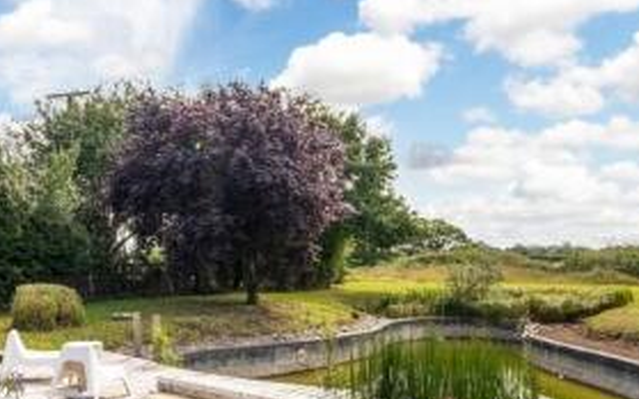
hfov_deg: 51.2
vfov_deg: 34.9
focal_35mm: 36
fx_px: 627
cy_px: 274
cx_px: 142
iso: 160
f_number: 9
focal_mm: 9.9
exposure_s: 1/200
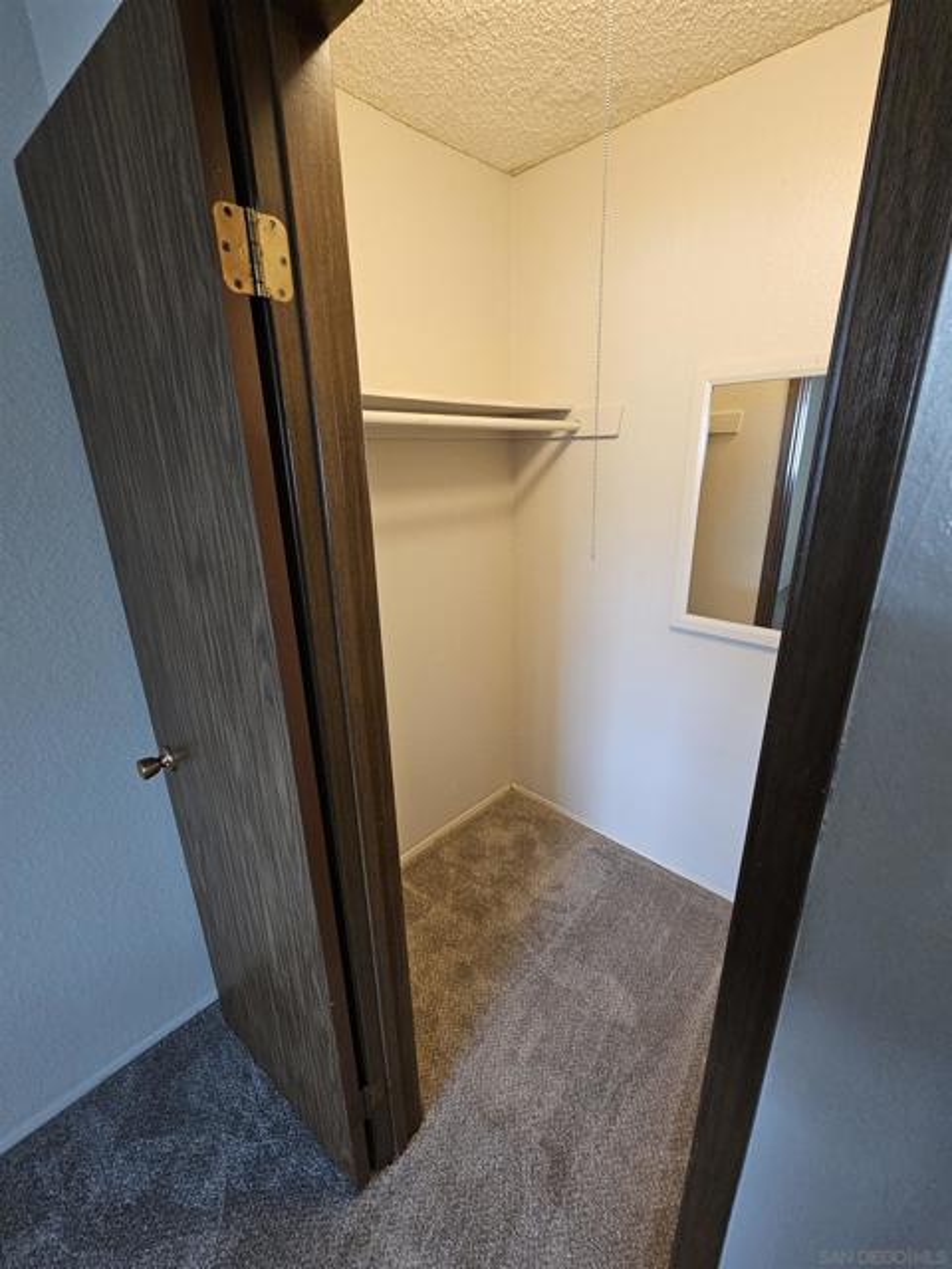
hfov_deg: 89.9
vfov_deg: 106.2
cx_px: 476
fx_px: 477
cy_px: 634
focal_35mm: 13
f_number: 2.2
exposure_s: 1/30
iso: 400
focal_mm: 2.2
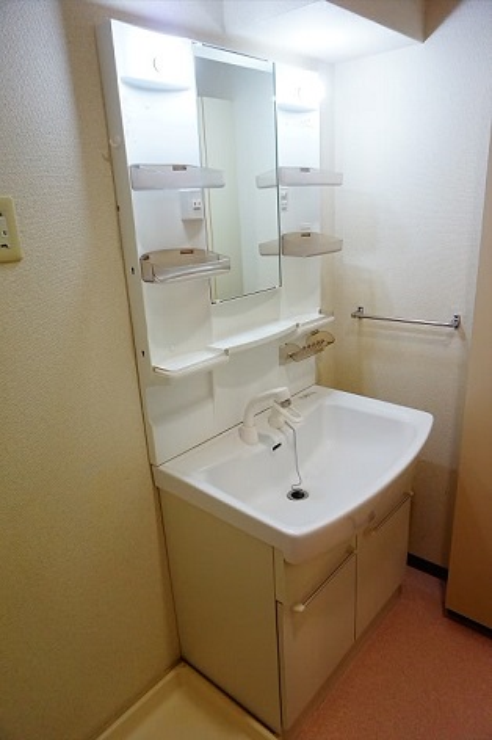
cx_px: 246
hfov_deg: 53.1
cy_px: 370
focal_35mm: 24
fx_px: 493
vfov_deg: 73.8
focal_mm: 16
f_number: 4
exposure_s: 1/160
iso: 1250
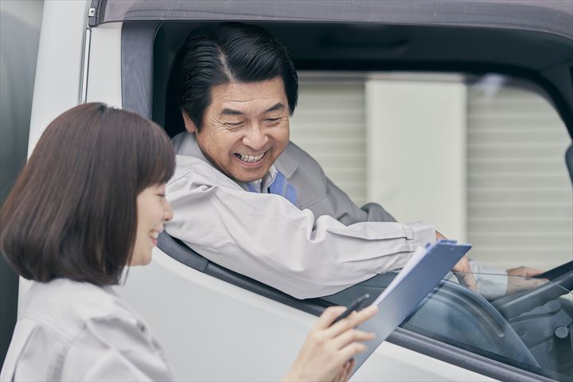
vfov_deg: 12.3
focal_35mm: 111
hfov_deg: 18.4
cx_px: 286
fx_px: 1767
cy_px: 191
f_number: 3.2
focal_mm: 111
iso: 100
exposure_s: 1/500
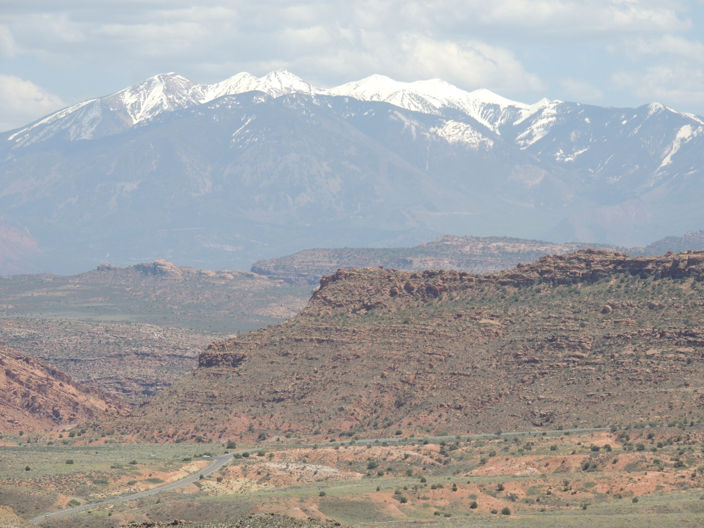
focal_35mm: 200
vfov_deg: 7.4
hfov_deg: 9.9
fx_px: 4067
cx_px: 352
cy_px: 264
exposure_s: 1/640
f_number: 4.6
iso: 100
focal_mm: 35.6
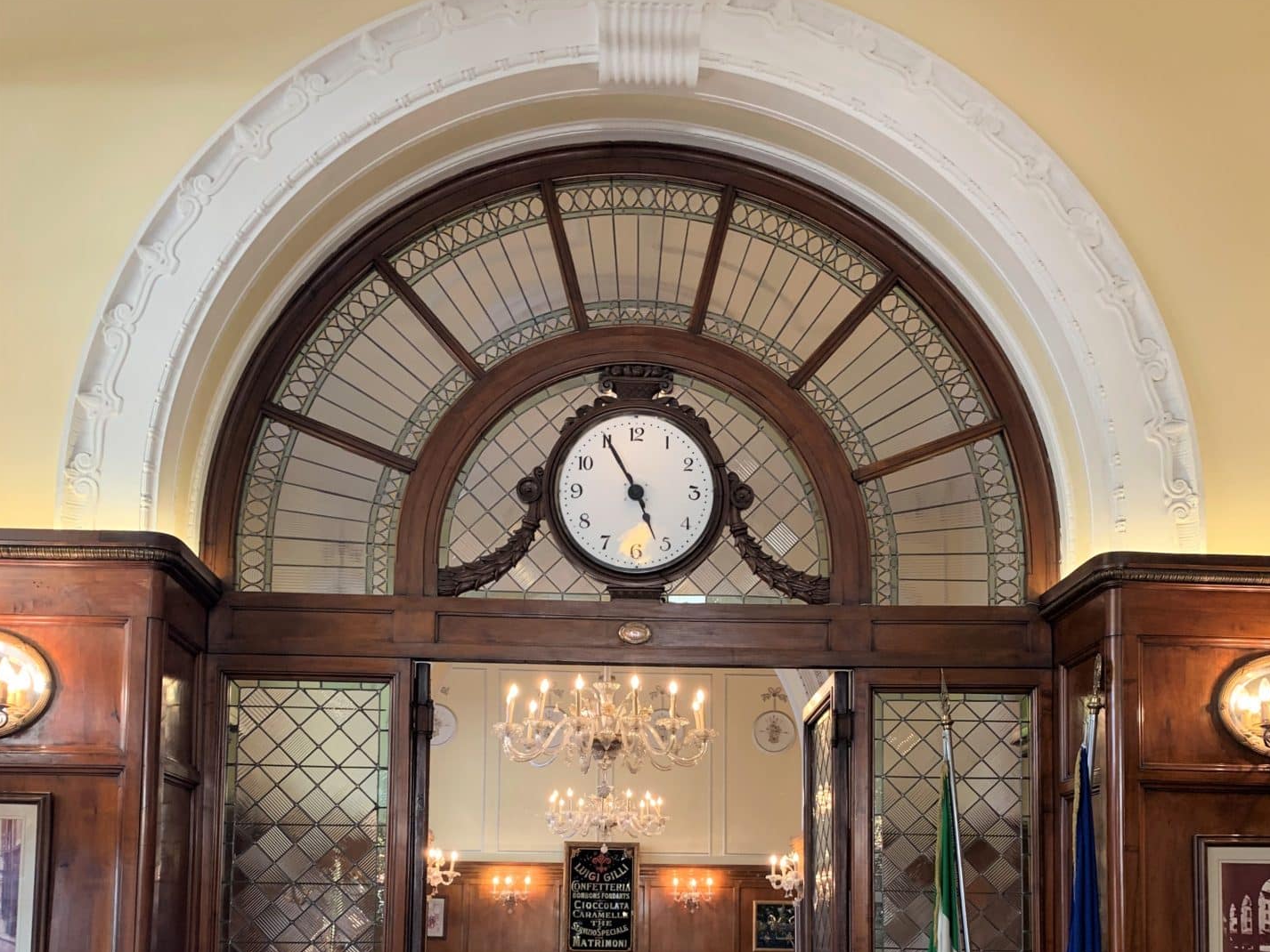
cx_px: 638
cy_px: 850
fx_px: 1284
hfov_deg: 52.6
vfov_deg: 38.1
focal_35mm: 35
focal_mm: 4.25
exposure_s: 1/50
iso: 64
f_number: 1.8
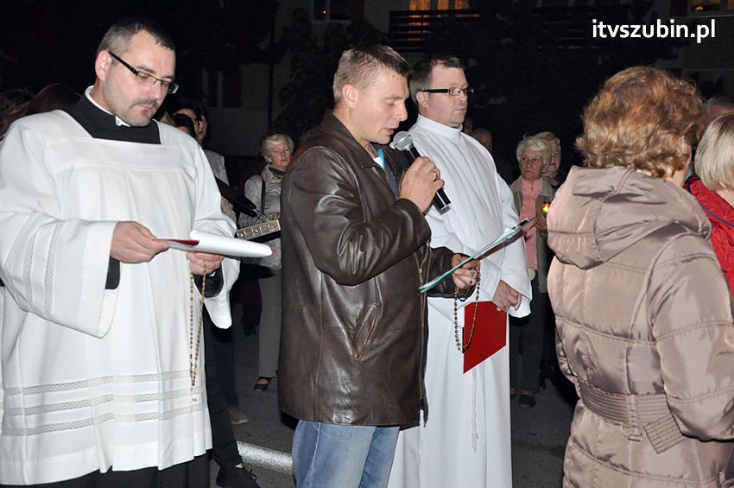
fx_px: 978
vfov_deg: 28.0
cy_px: 244
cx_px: 367
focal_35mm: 48
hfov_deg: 41.1
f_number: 5
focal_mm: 32
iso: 2000
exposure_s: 1/60
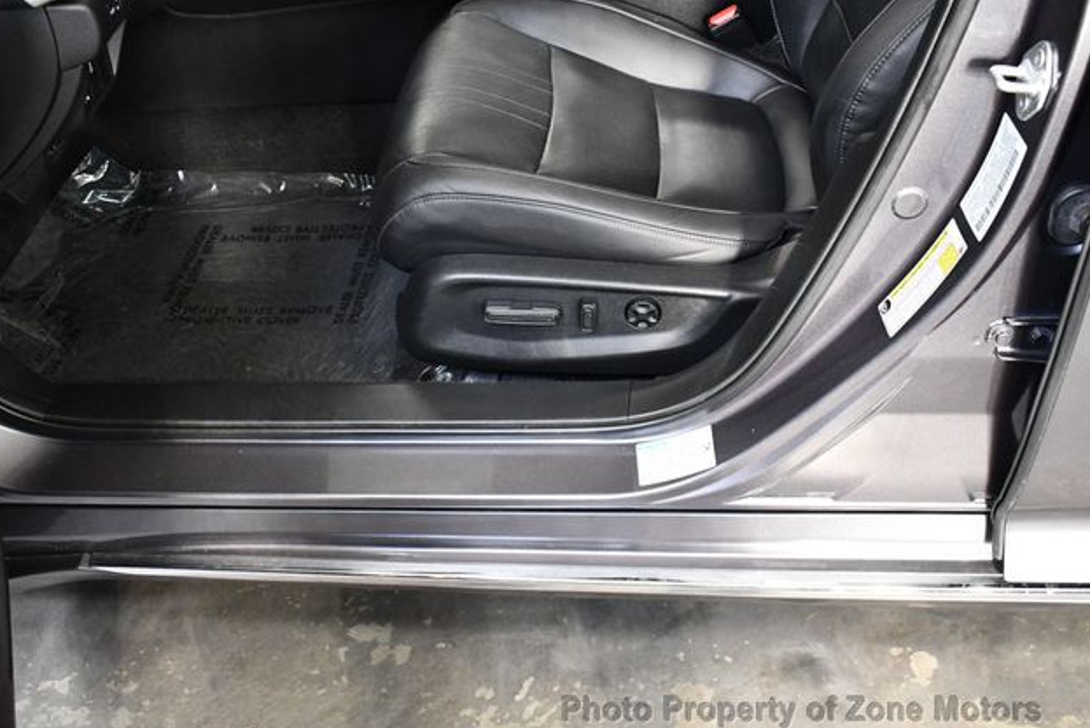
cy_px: 369
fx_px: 1121
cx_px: 541
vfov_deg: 36.0
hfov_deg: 51.9
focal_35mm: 37
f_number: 3.5
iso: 2500
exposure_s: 1/125
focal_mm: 18
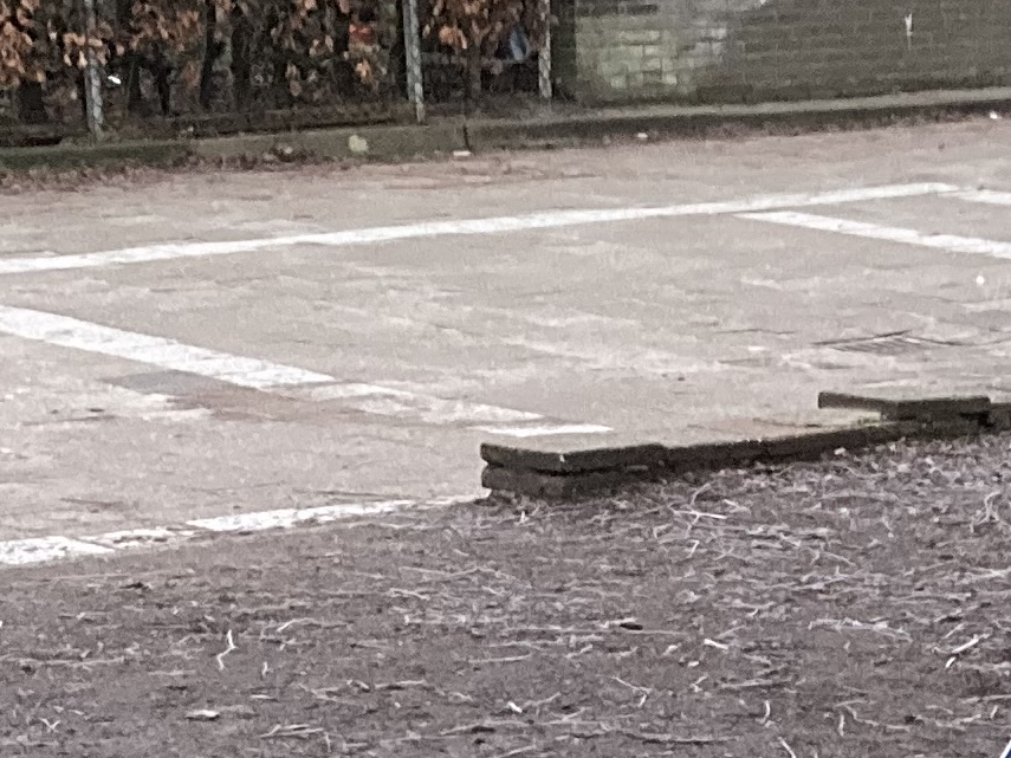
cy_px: 1339
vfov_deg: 10.6
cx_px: 829
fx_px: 3855
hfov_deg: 14.8
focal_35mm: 132
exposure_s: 1/30
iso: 640
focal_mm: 3.99
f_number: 1.8
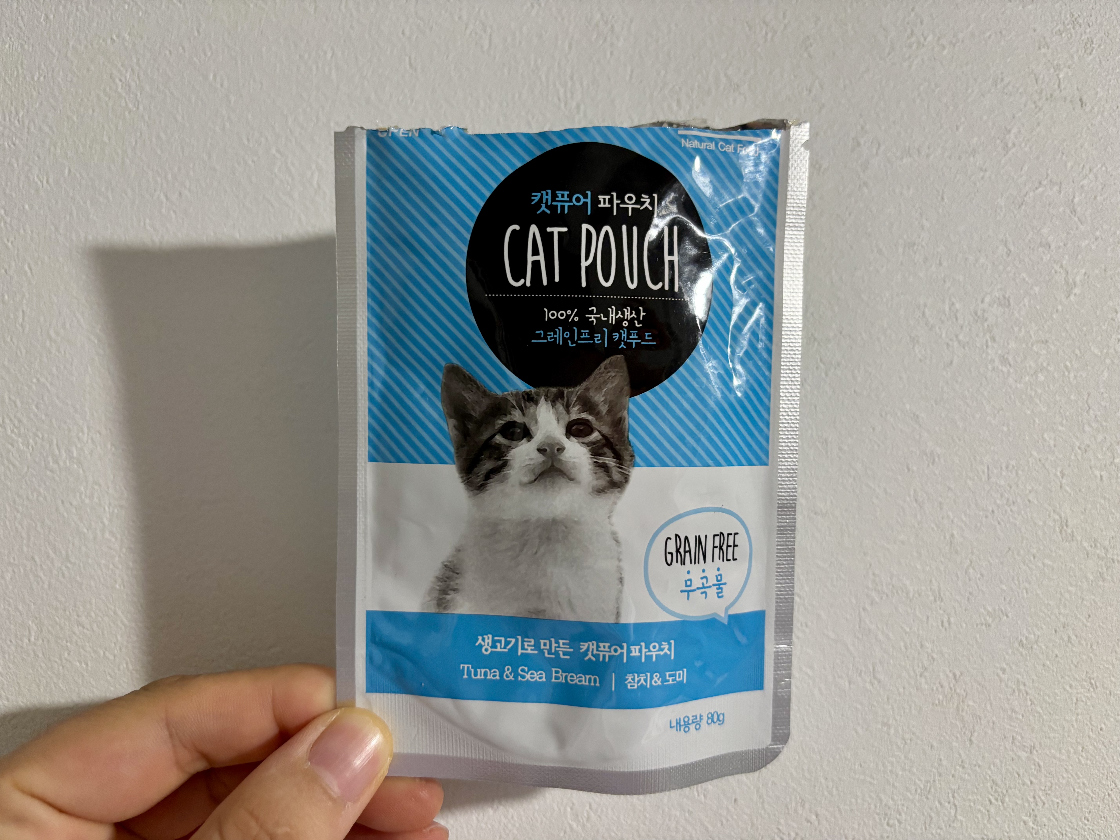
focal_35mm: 26
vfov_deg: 53.1
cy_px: 420
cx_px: 560
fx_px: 841
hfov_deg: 67.3
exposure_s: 1/60
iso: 250
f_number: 1.6
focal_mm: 5.96
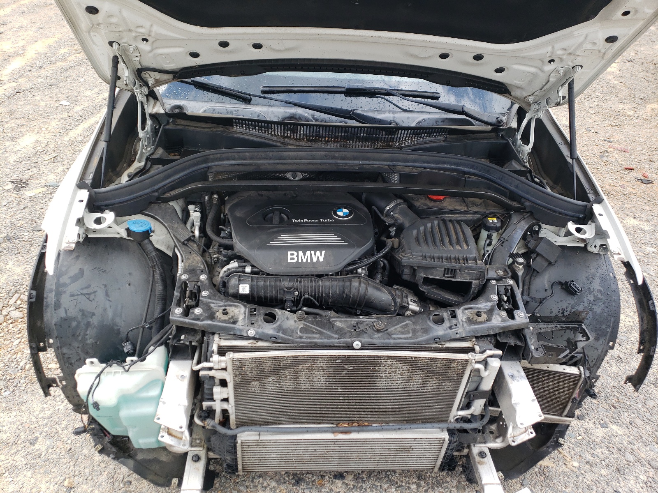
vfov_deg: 53.1
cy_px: 246
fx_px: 494
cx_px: 329
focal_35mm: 26
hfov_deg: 67.3
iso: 50
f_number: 1.5
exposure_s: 1/500
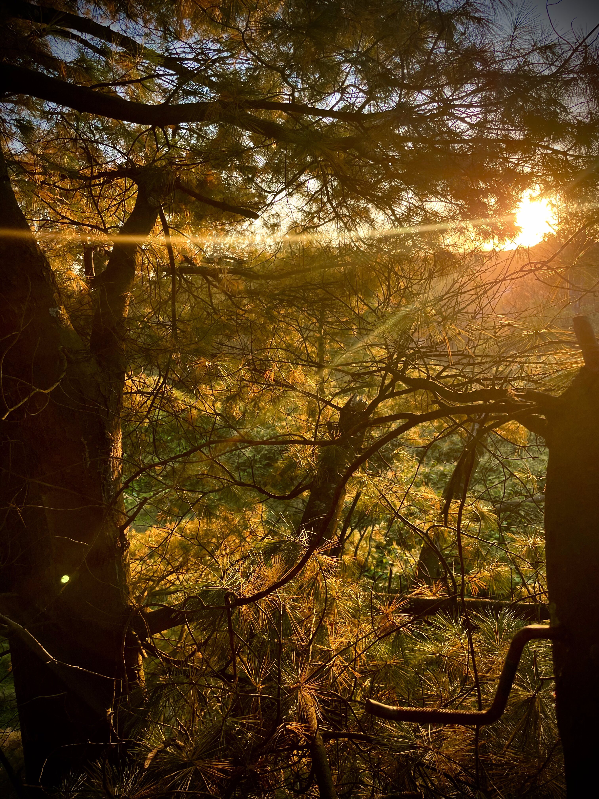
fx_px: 600
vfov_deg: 67.3
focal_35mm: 26
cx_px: 300
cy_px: 400
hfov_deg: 53.1
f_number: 1.6
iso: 32
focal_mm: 4.2
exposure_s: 1/415
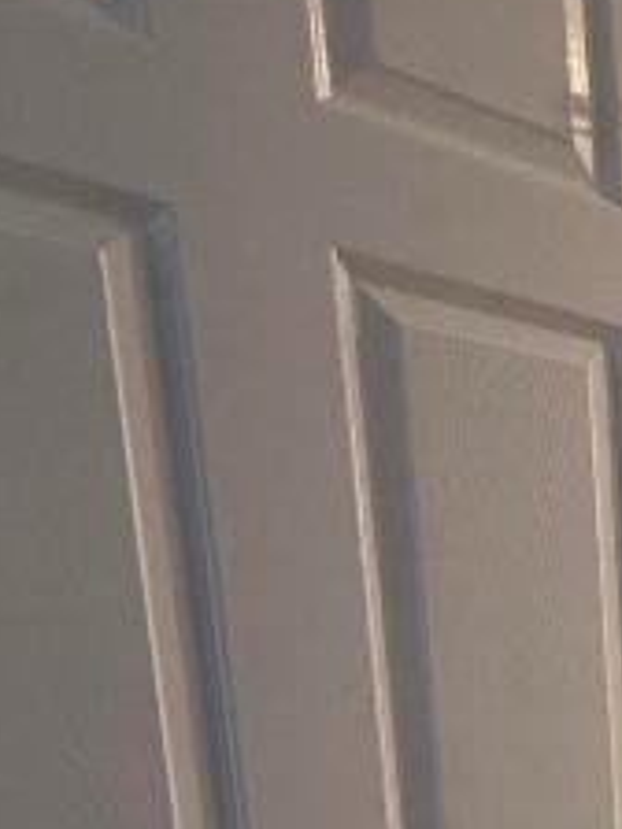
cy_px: 892
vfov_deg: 34.7
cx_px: 1037
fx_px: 1150
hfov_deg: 22.2
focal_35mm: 48
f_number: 2.2
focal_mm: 2.22
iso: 250
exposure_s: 1/120
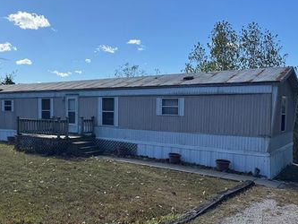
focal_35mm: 36
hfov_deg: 50.7
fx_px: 310
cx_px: 108
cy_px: 126
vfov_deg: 39.6
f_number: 1.78
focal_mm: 6.76
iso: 80
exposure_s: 1/4049
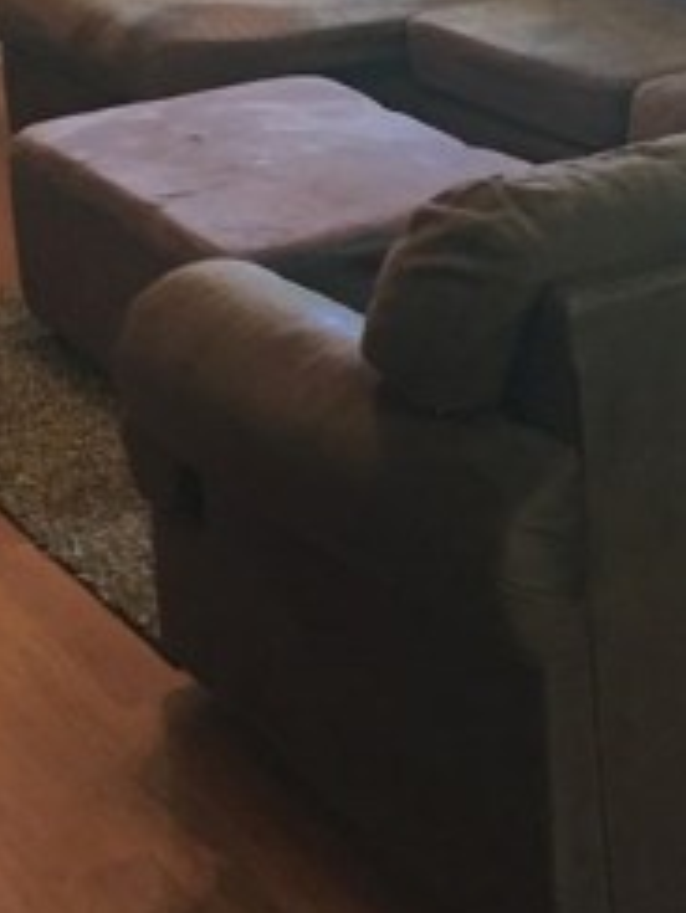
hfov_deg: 16.2
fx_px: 2402
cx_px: 526
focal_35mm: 91
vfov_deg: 20.9
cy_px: 41
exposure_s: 1/17
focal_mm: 4.15
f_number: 2.2
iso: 250
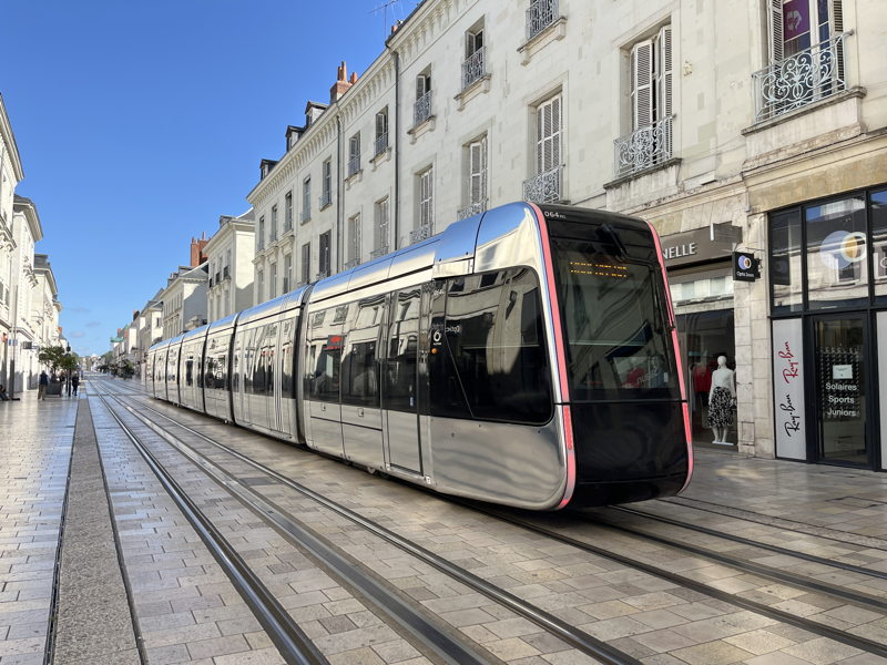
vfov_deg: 53.1
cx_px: 444
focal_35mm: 26
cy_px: 332
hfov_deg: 67.3
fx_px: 666
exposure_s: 1/1776
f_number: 1.6
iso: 50
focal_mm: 5.1
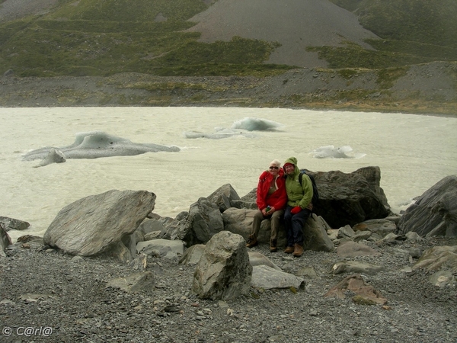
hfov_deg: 49.0
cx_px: 228
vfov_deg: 37.7
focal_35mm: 38
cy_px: 172
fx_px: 502
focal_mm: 7.8
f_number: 4.8
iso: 50
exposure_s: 1/180
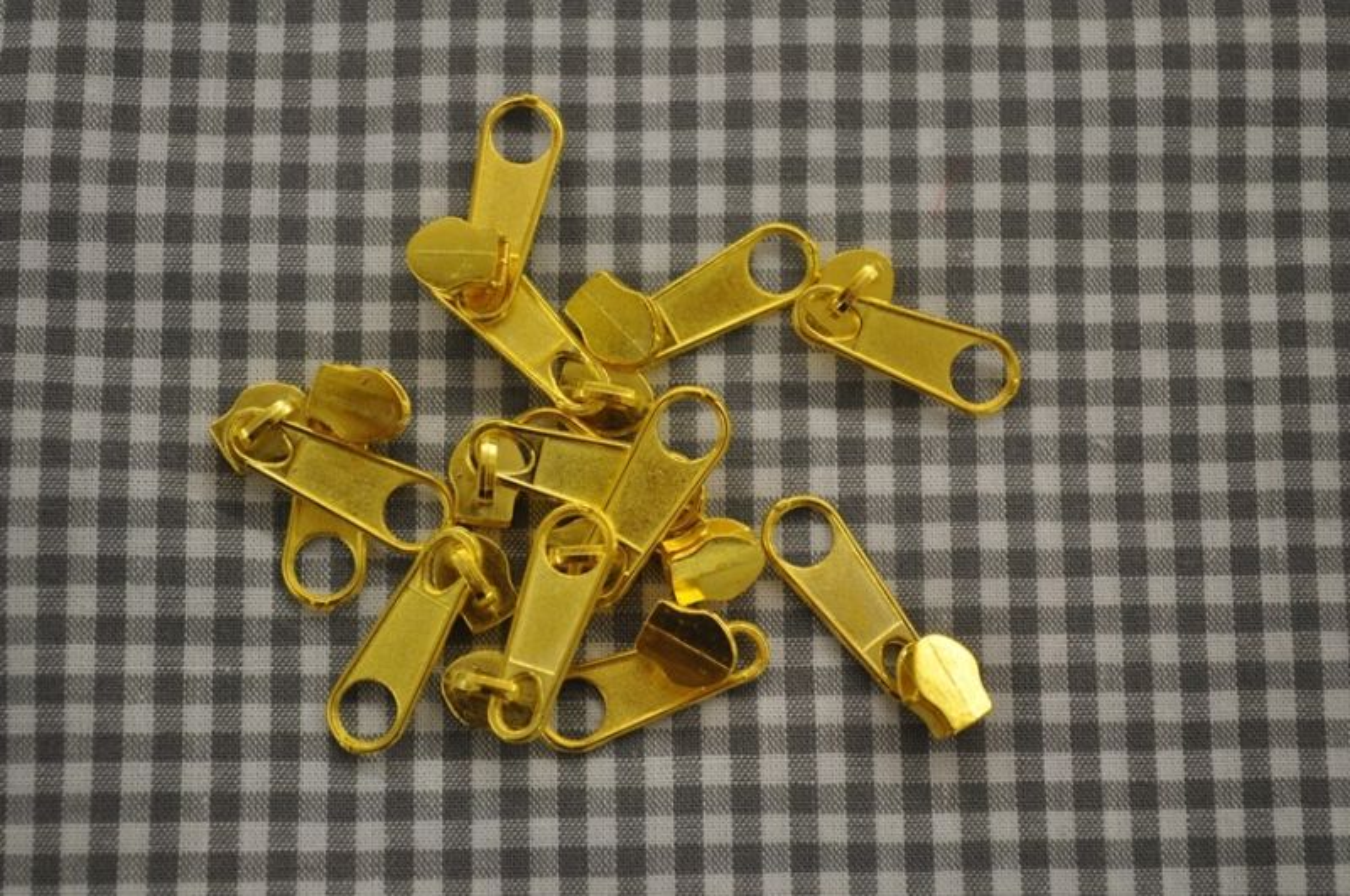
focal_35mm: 66
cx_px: 675
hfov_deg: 30.6
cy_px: 448
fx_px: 2471
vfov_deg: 20.6
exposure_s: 1/60
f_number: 5.3
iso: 640
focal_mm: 44
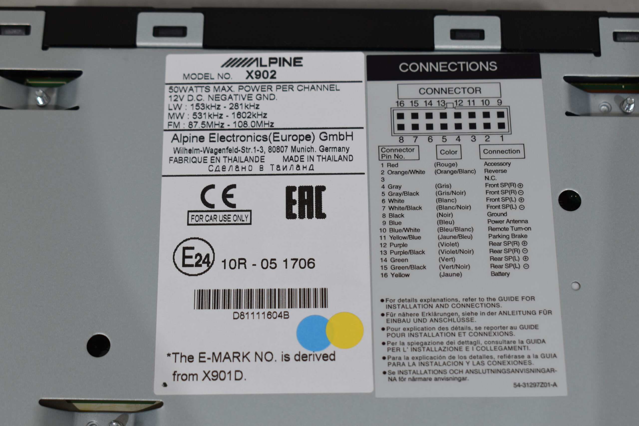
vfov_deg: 19.7
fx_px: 1225
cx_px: 320
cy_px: 213
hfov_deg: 29.2
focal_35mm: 69
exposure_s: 1/60
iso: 320
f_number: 8
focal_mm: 46
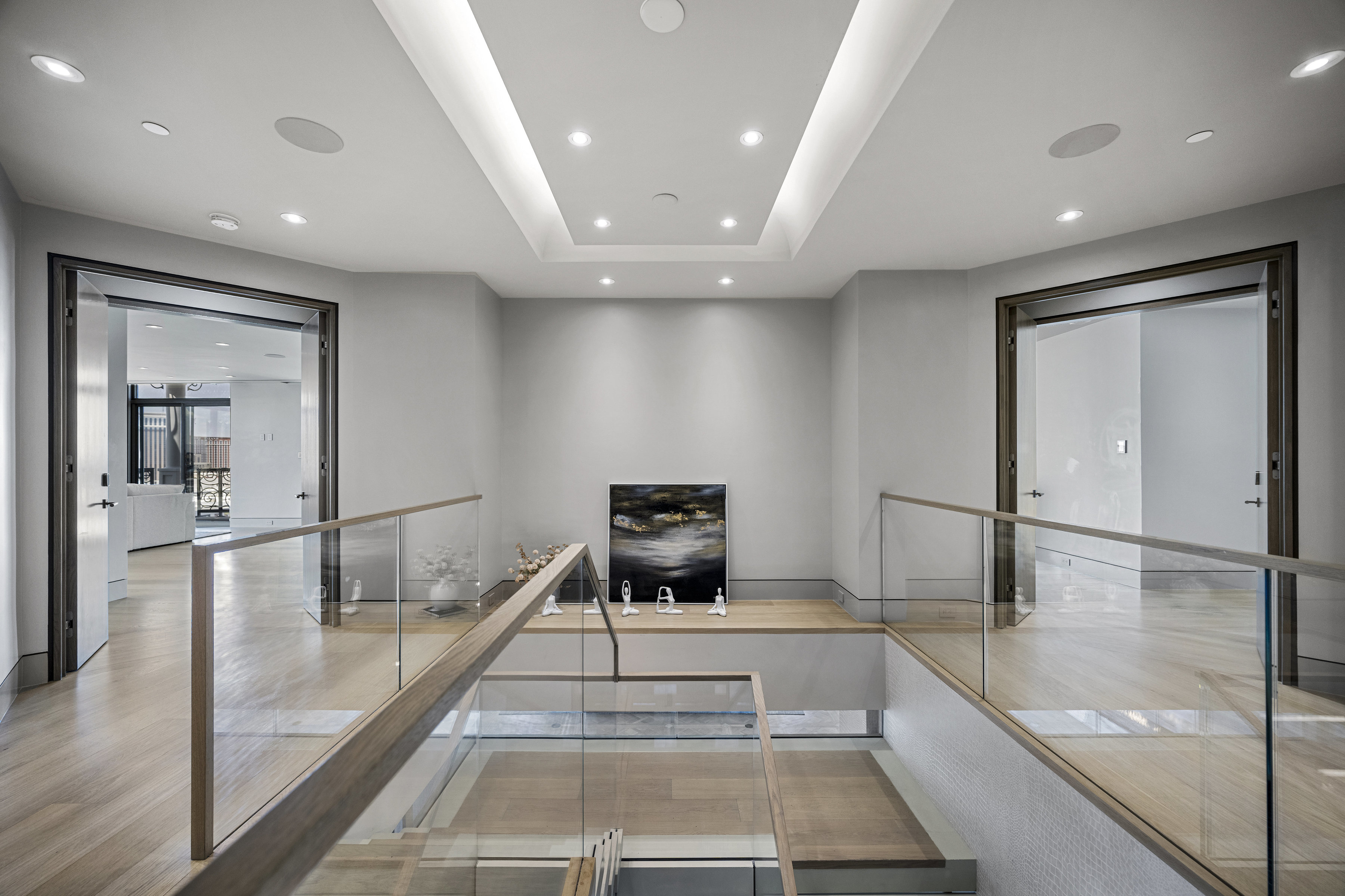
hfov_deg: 104.3
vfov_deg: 81.2
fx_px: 523
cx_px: 672
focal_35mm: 14
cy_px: 448
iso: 500
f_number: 4
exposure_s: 1/8
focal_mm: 14
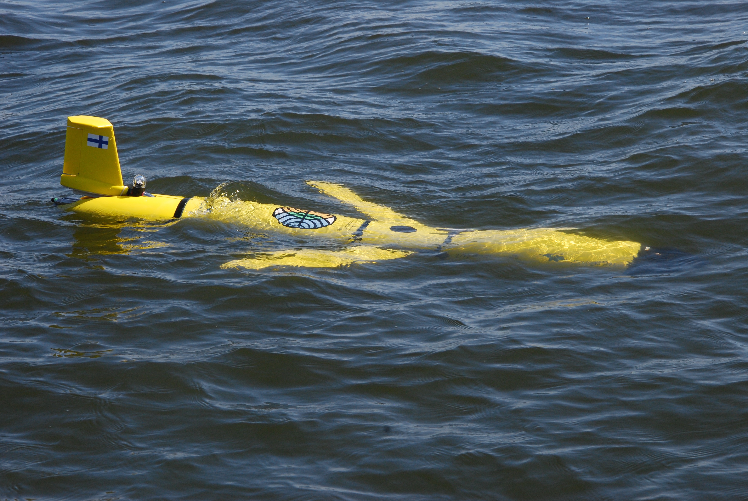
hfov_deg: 17.0
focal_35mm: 120
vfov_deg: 11.5
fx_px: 2496
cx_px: 374
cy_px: 250
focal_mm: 80
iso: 400
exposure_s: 1/350
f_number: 11
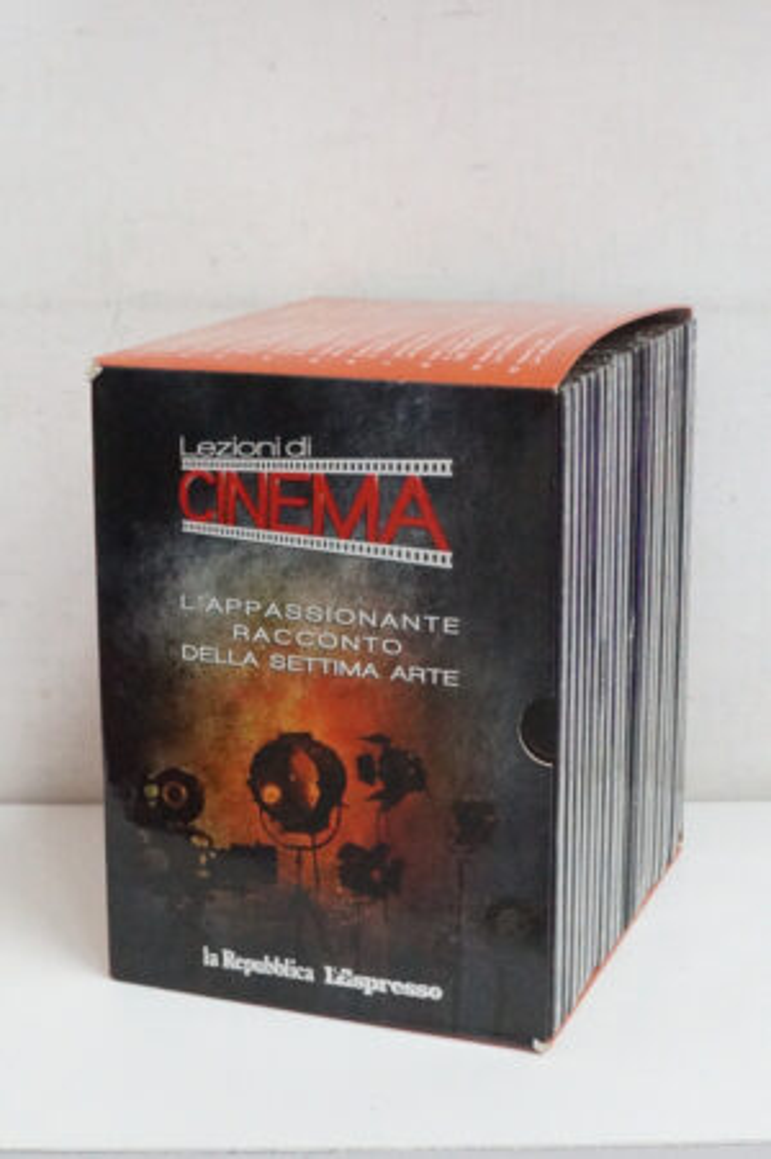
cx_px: 386
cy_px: 580
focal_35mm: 27
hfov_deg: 47.9
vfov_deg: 67.4
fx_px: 869
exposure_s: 1/60
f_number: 7.1
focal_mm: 18
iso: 3200
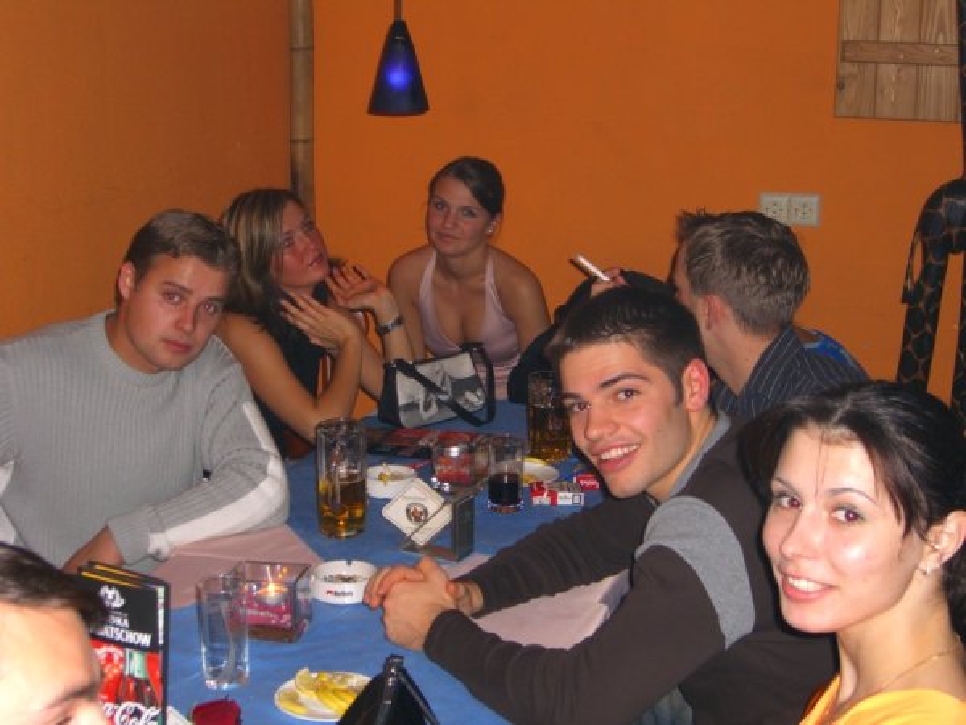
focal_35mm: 57
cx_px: 483
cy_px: 362
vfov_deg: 25.7
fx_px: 1591
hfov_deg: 33.8
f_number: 3.6
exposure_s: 1/60
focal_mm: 11.8
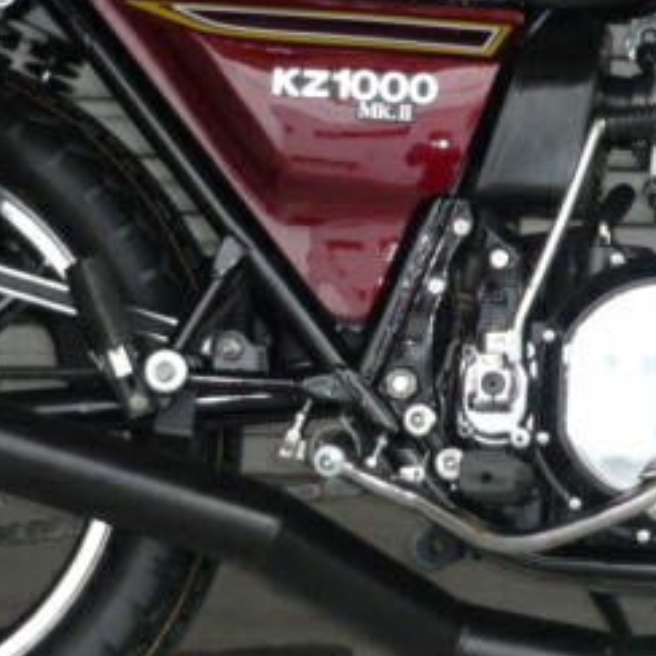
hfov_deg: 10.8
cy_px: 355
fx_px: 3473
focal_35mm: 162
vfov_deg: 10.8
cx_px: 460
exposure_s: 1/30
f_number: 3
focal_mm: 7.2
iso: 100
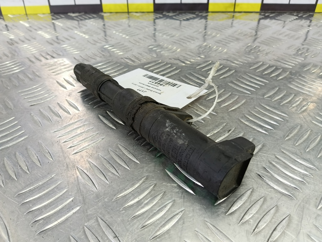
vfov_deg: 58.9
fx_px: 214
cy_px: 121
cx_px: 161
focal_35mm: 23
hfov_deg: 73.9
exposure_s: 1/50
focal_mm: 4.11
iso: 129
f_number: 1.6
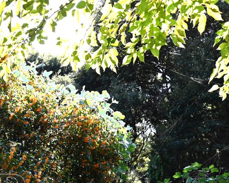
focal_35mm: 91
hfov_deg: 19.9
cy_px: 203
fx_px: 617
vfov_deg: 16.4
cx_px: -39
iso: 400
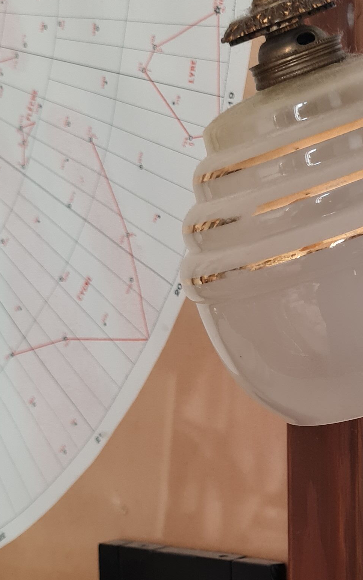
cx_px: 462
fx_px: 1139
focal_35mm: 72
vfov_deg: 28.3
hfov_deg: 17.1
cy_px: 416
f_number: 1.8
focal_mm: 5.4
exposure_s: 1/50
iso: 250
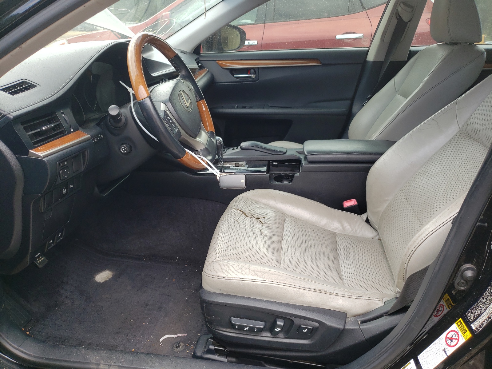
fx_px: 370
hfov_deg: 67.3
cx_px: 246
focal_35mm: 26
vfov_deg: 53.1
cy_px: 184
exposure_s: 1/270
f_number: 1.5
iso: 50
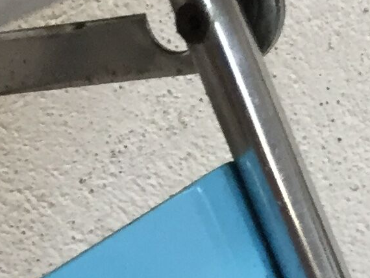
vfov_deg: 8.0
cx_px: 268
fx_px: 1775
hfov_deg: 11.9
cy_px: 762
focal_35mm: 166
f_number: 2.2
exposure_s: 1/33
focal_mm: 4.15
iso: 125
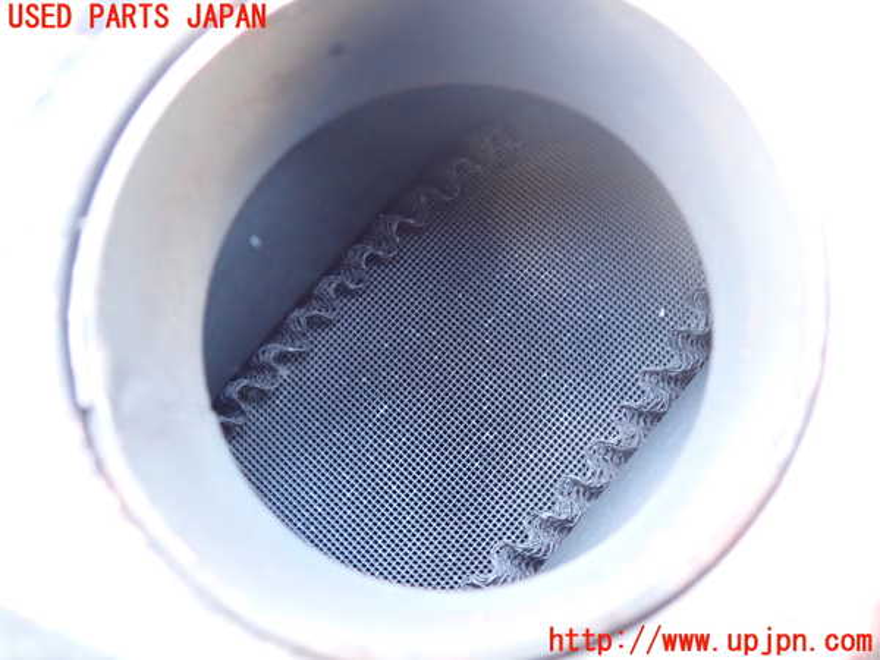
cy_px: 330
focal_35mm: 25
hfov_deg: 69.4
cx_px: 440
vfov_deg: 54.9
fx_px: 636
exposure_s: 1/30
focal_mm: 4.5
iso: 800
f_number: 2
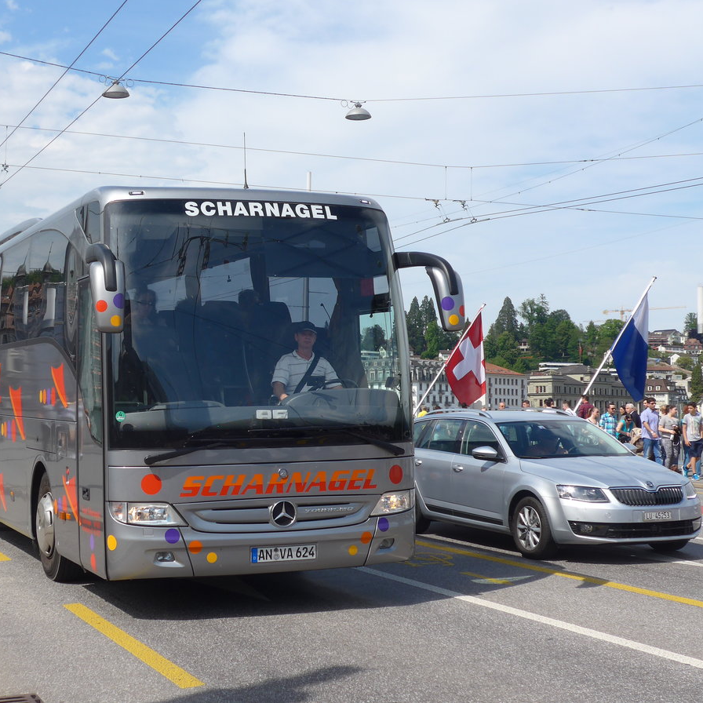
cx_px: 235
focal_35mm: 58
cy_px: 352
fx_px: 1333
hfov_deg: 29.4
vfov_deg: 29.6
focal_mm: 10.1
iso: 80
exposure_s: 1/1300
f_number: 3.2
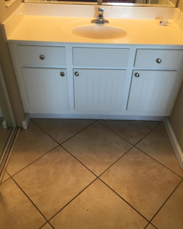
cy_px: 118
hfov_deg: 47.1
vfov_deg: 57.2
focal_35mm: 31
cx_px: 93
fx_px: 210
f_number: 2.2
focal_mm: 4.15
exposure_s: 1/30
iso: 40
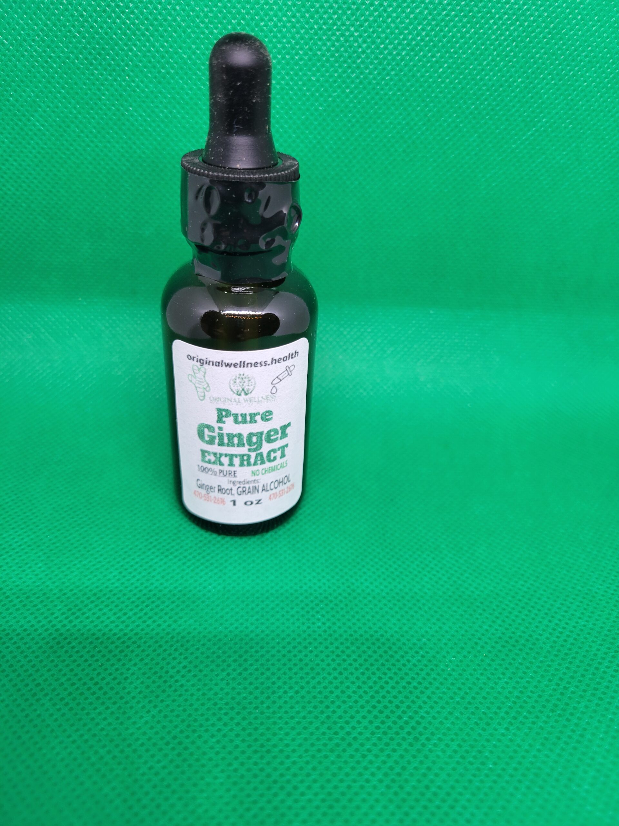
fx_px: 620
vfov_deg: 67.3
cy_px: 413
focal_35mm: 26
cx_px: 310
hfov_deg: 53.1
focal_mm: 5.4
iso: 100
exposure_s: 1/120
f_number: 1.8
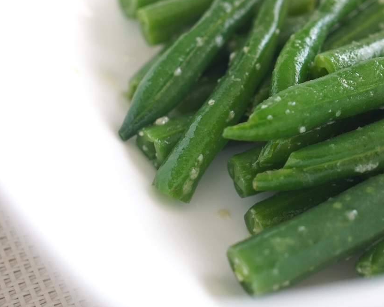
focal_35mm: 66
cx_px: 318
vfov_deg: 23.0
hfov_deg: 28.0
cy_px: 95
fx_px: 750
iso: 400
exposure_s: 1/40
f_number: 3.5
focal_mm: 24
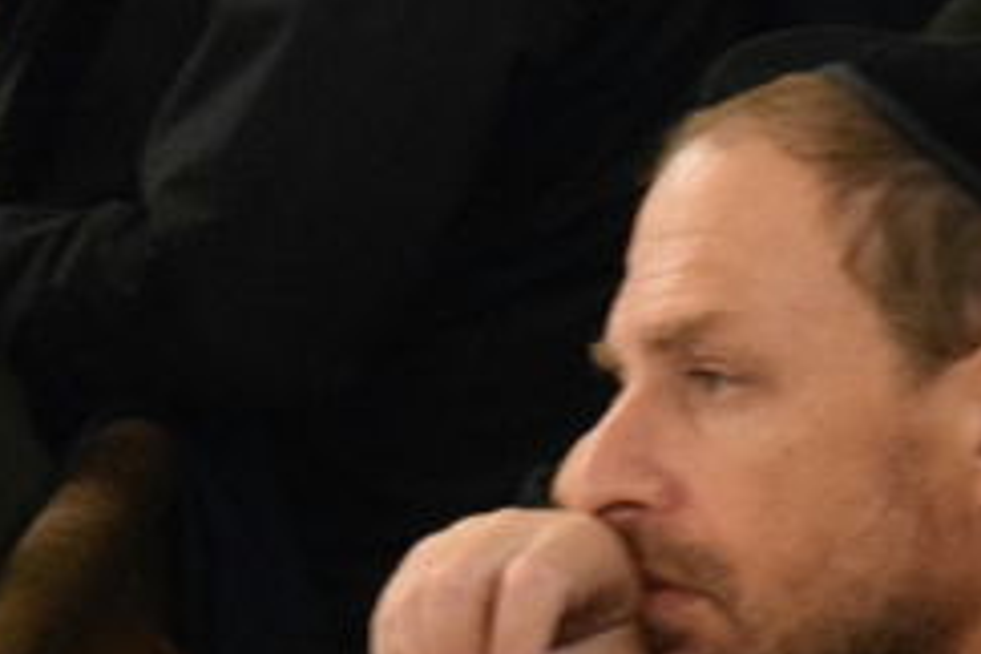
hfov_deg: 4.3
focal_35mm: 476
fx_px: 12967
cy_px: -228
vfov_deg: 2.9
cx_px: 1292
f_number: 5.6
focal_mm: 55
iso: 3200
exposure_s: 1/13
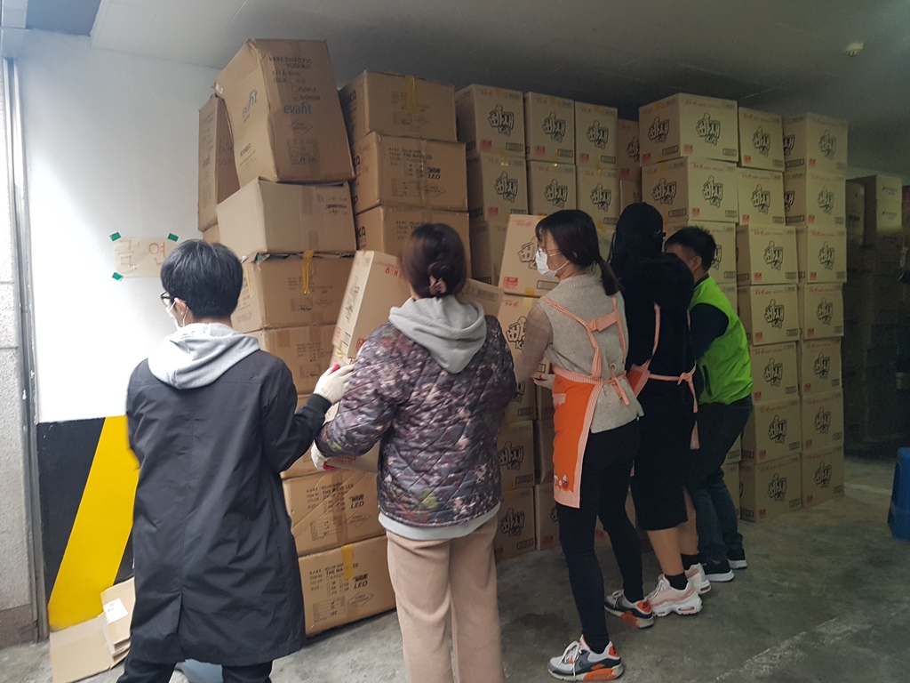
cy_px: 342
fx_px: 683
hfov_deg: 67.3
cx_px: 455
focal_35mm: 26
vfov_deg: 53.1
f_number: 1.7
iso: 160
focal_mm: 4.2
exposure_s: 1/40
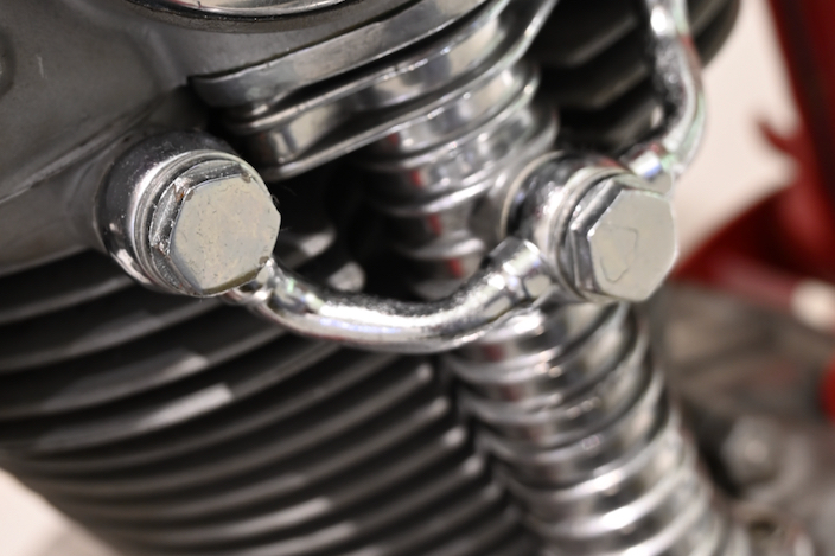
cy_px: 91
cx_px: 358
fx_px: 1646
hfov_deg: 28.4
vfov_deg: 18.9
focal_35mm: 71
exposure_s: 1/25
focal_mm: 39
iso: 800
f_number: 5
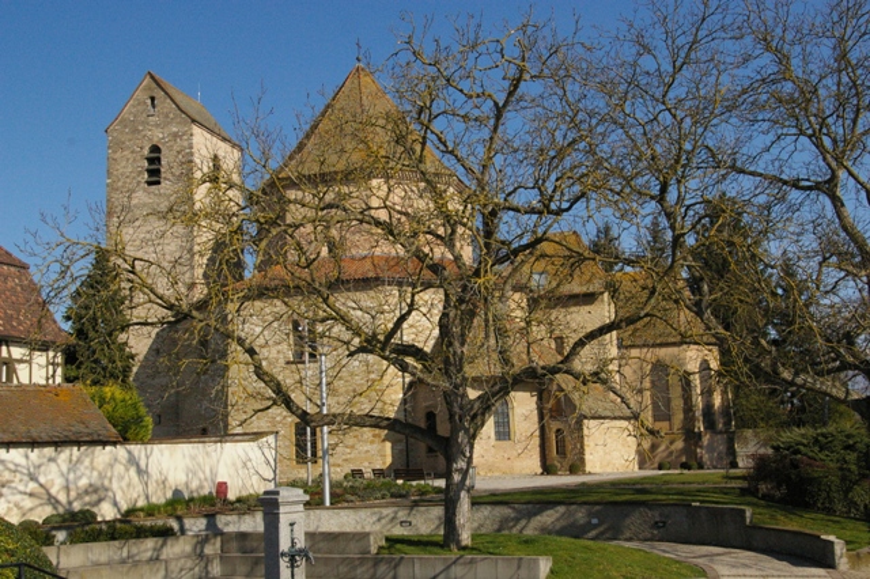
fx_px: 1123
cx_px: 435
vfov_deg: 28.9
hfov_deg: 42.3
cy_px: 290
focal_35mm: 46
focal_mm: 31
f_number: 11
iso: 1600
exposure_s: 1/2000
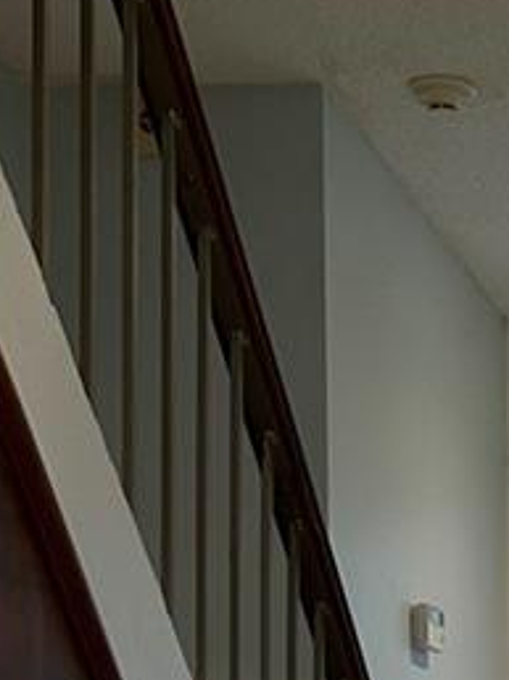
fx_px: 2376
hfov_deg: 11.3
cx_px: 955
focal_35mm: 121
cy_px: 951
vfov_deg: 15.3
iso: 80
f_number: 1.5
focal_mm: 5.7
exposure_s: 1/60
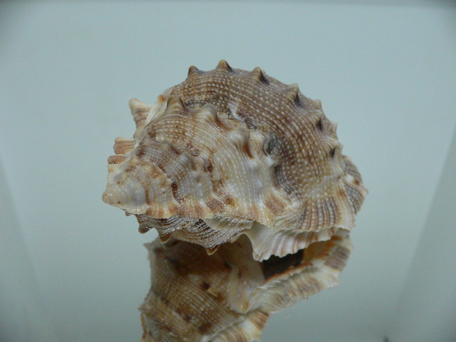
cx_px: 228
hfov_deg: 52.6
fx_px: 461
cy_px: 171
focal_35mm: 35
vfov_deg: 40.7
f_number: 2.8
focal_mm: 4.6
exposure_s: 1/60
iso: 200
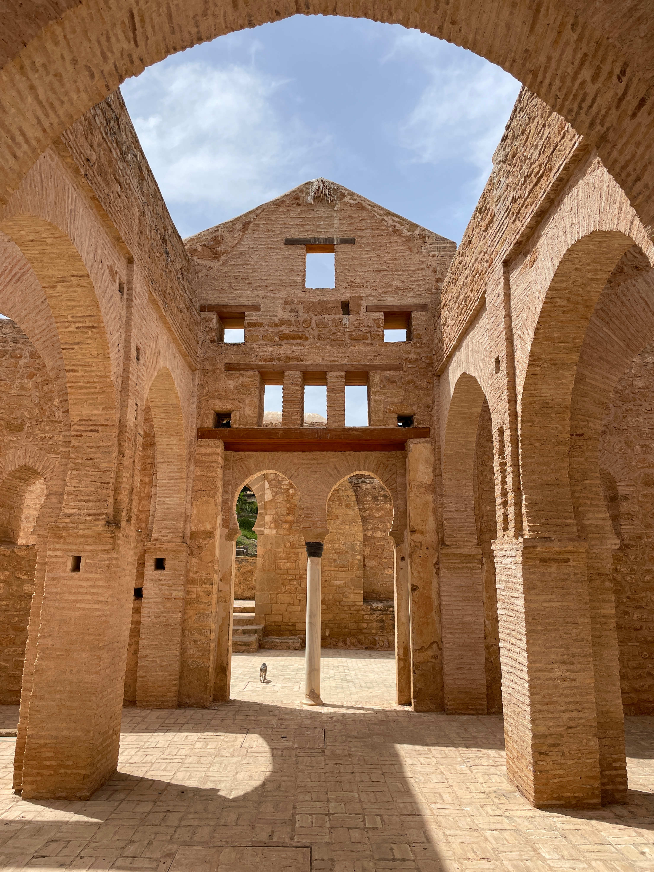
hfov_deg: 53.1
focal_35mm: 26
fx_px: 655
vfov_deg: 67.3
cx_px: 327
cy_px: 436
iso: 32
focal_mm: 4.2
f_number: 1.6
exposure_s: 1/4132
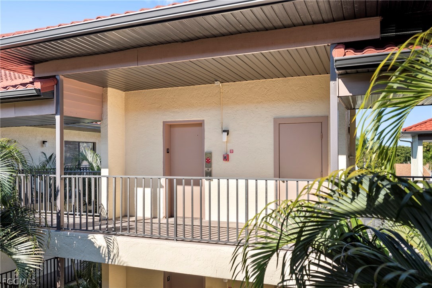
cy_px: 144
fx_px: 360
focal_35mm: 30
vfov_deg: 43.6
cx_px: 216
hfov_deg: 61.9
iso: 100
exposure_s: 1/160
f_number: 4
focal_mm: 30
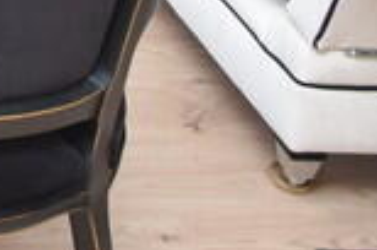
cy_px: -504
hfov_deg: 16.3
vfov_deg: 10.1
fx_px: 1045
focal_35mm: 100
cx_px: -350
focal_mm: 10
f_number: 5.6
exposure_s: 1/125
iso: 800
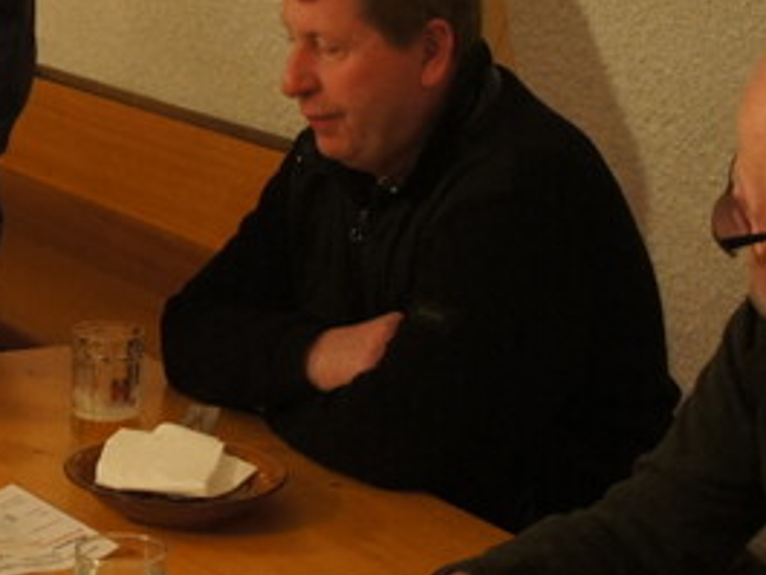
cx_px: 12
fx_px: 2302
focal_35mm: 104
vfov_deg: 14.2
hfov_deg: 18.4
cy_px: 179
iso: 1600
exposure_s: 1/50
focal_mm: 22
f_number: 4
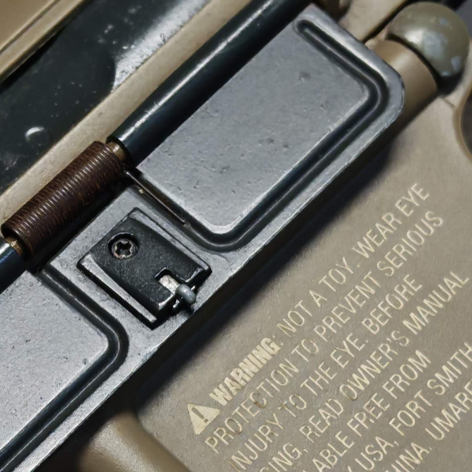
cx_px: 120
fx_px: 2299
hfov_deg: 11.7
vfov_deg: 11.7
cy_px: 290
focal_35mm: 149
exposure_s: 1/100
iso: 160
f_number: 2
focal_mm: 6.83
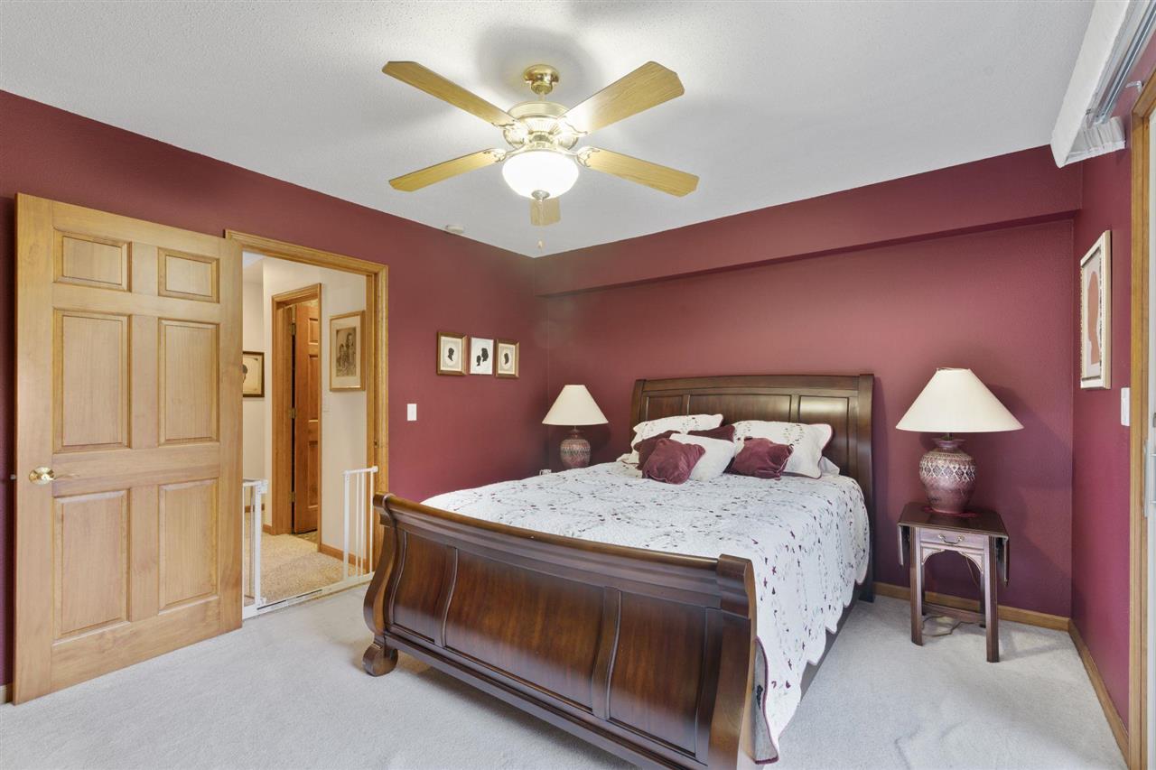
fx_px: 482
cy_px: 385
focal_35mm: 15
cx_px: 578
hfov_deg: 100.4
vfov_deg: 77.3
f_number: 9
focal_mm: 15
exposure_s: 1.6
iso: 320
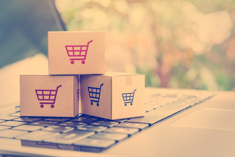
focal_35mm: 86
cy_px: 78
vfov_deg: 15.9
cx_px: 118
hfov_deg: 23.6
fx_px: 562
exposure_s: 1/13
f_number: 8
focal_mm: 86
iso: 80
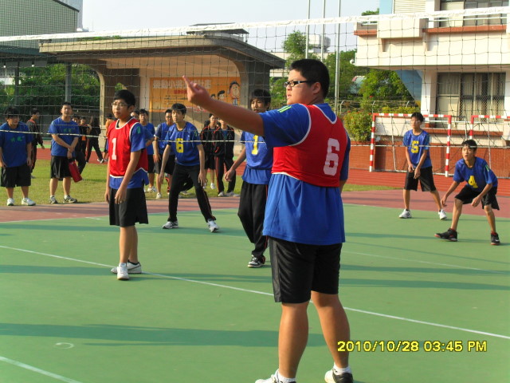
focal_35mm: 70
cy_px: 192
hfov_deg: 27.8
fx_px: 1031
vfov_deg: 21.0
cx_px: 255
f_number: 4
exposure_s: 1/500
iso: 100
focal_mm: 12.3
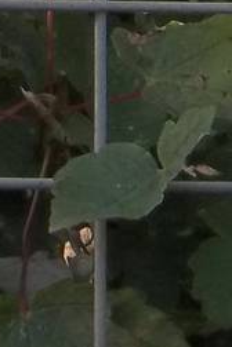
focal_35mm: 568
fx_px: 5490
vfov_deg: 3.6
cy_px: -470
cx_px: -287
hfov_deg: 2.4
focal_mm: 15.4
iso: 80
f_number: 4.5
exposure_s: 1/200
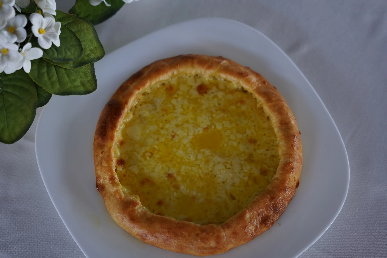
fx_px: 727
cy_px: 129
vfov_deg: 20.1
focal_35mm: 68
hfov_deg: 29.8
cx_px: 194
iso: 400
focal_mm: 67.6
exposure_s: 1/320
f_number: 2.8
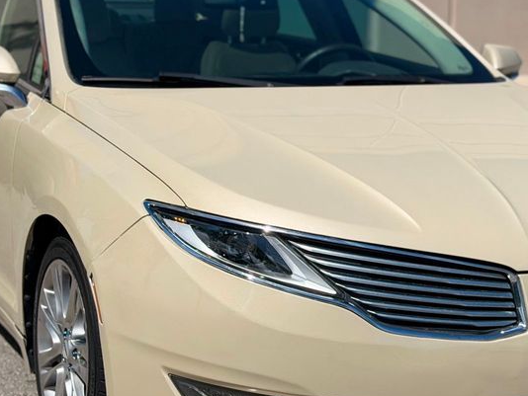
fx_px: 1404
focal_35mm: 92
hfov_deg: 21.3
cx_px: 322
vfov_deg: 16.1
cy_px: 217
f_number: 1.78
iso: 80
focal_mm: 6.76
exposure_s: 1/11364
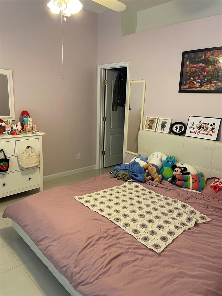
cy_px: 148
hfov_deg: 53.1
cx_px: 111
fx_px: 222
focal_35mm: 26
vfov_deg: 67.3
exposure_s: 1/60
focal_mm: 4.2
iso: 200
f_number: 1.6
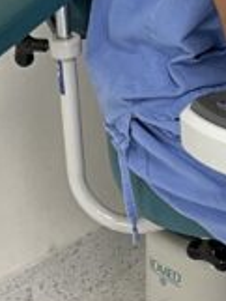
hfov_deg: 8.7
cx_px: 381
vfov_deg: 11.5
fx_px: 1434
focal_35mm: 165
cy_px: -125
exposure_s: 1/60
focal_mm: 5.1
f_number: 1.6
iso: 160
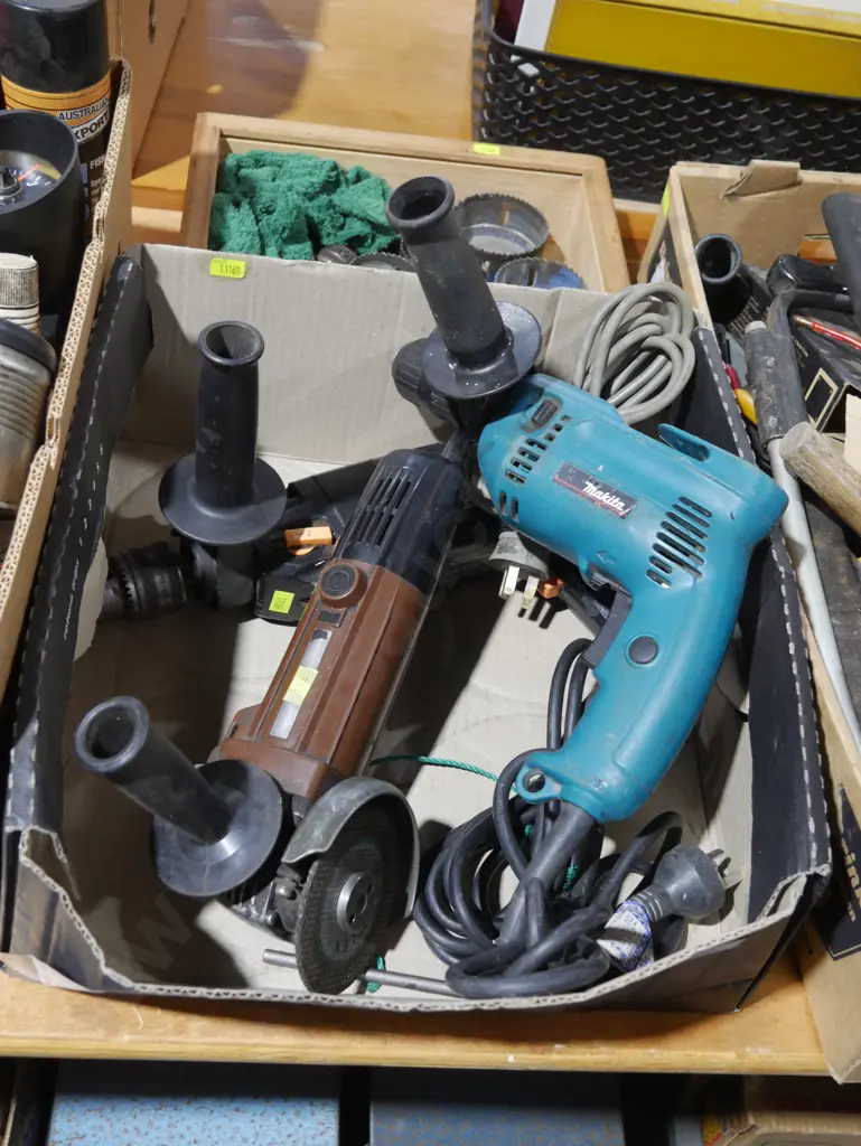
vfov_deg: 46.8
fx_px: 1325
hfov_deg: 36.0
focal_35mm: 40
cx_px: 430
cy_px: 573
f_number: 4.5
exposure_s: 1/60
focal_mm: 20
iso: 1000
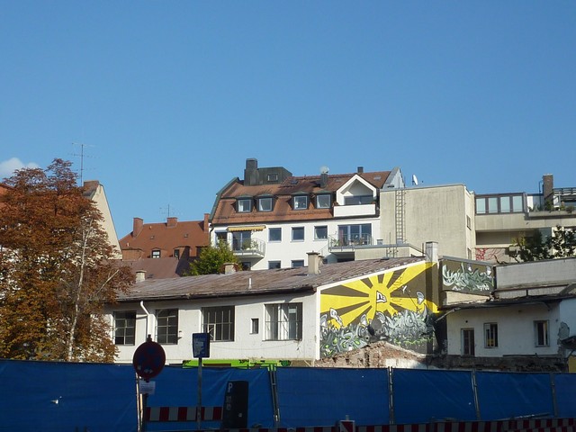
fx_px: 915
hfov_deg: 34.9
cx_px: 288
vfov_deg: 26.6
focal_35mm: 55
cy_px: 216
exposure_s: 1/500
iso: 80
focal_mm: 5
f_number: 5.6
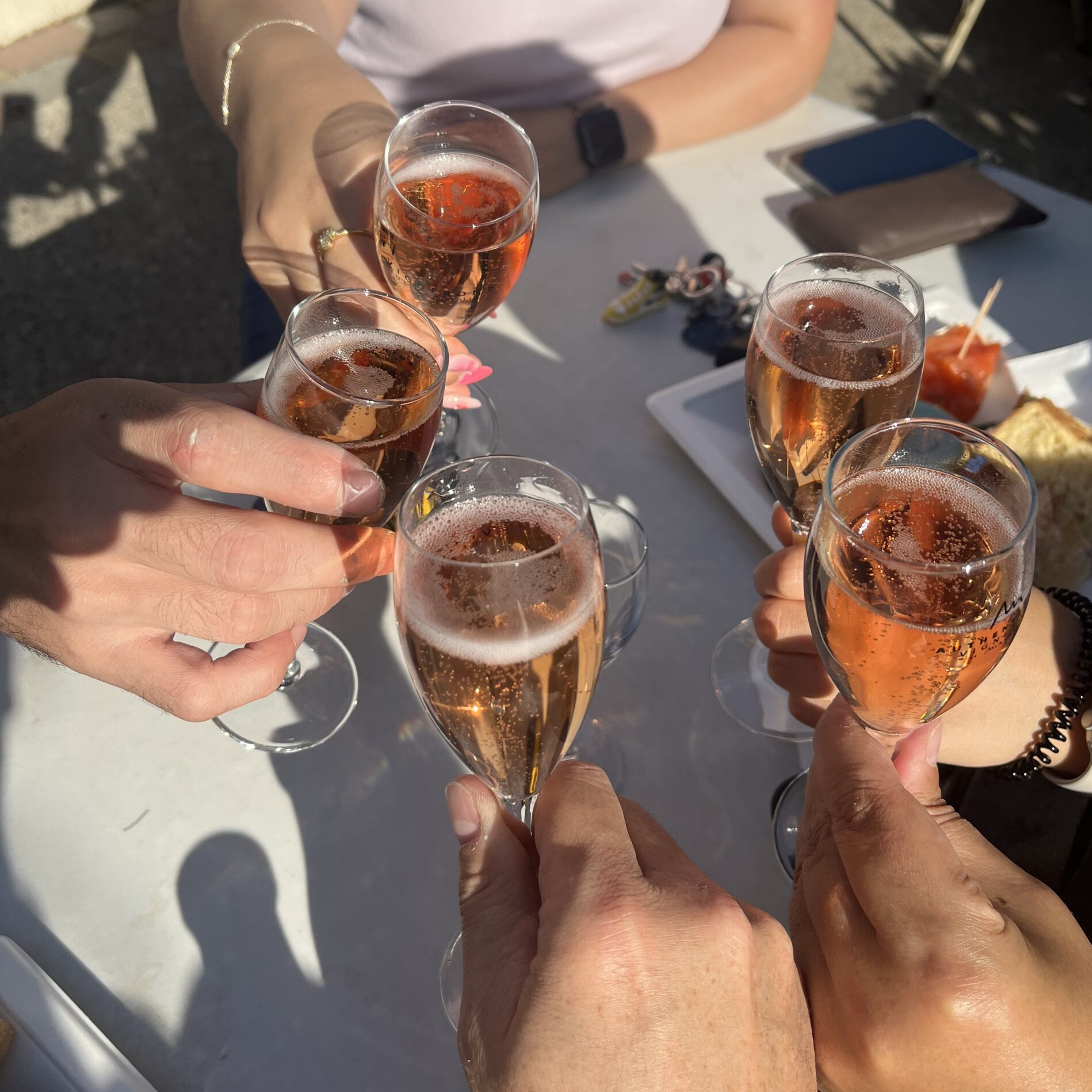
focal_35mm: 31
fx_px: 1106
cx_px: 543
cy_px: 479
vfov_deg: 52.4
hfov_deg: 52.5
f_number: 1.6
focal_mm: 5.1
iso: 50
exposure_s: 1/3623
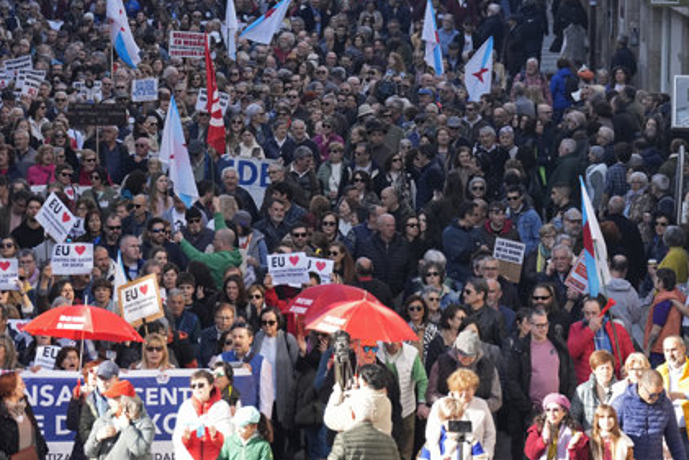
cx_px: 195
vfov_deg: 4.5
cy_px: 163
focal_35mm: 304
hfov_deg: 6.8
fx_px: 5820
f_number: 7.1
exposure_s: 1/500
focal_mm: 200
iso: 800
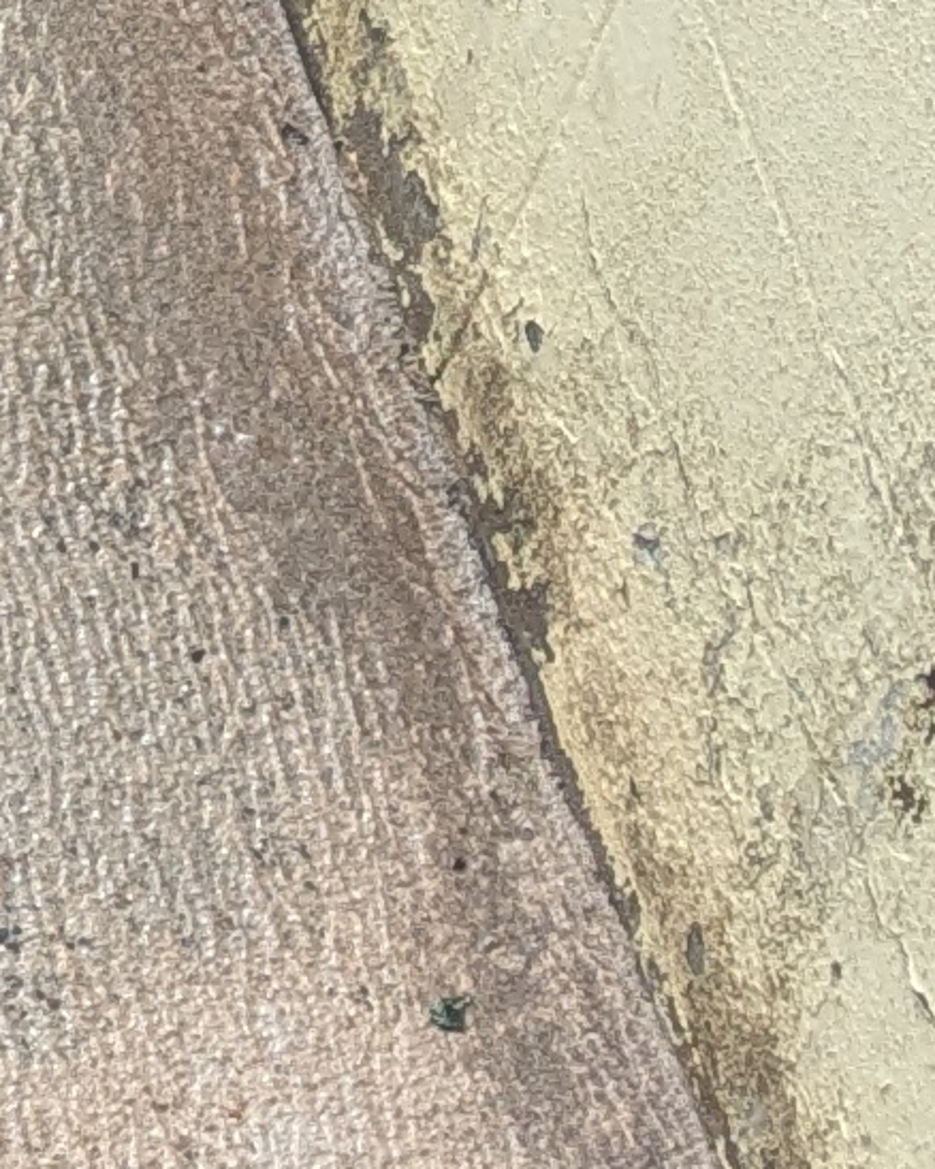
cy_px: 77
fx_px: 7130
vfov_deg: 9.3
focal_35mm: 206
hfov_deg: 6.8
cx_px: -1842
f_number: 1.89
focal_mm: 5.43
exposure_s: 1/888
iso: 50
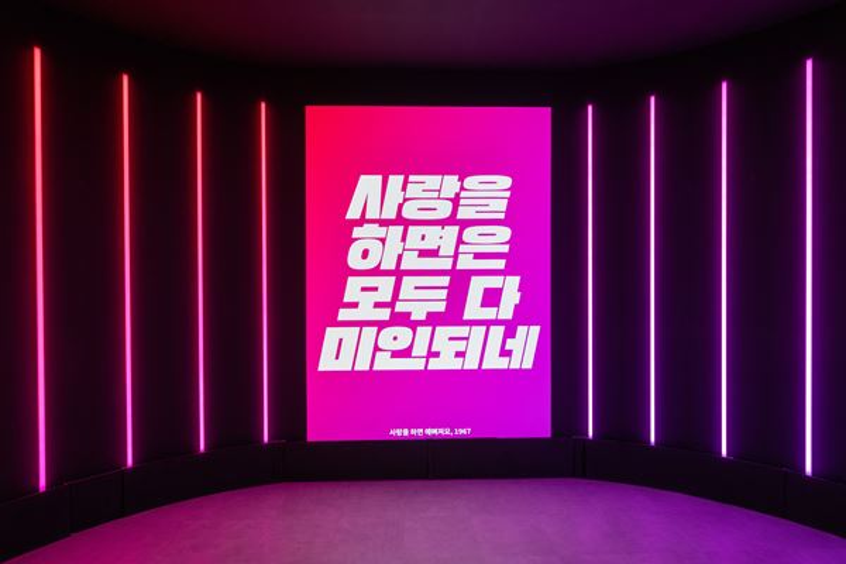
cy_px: 282
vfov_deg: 70.4
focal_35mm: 17
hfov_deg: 93.3
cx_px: 423
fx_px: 399
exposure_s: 1/3
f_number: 8
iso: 160
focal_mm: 17
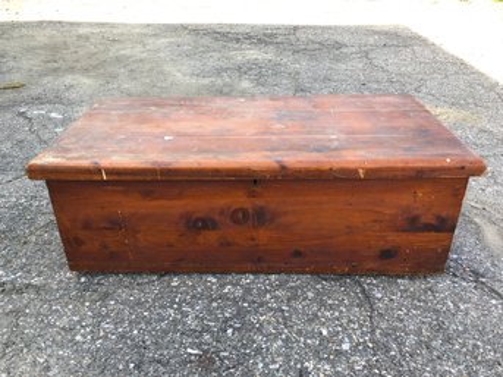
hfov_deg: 63.5
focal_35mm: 28
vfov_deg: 49.7
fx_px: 407
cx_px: 252
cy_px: 188
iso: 20
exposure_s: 1/203
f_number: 1.8
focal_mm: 3.99
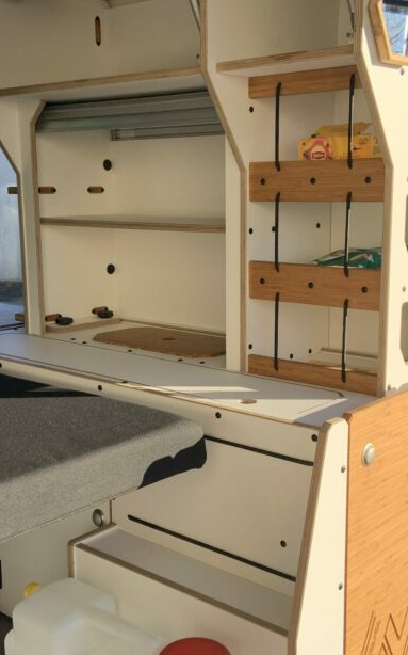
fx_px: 820
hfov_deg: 28.0
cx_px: 195
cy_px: 347
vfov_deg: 43.5
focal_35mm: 46
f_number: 1.8
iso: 25
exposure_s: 1/651
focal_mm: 4.25
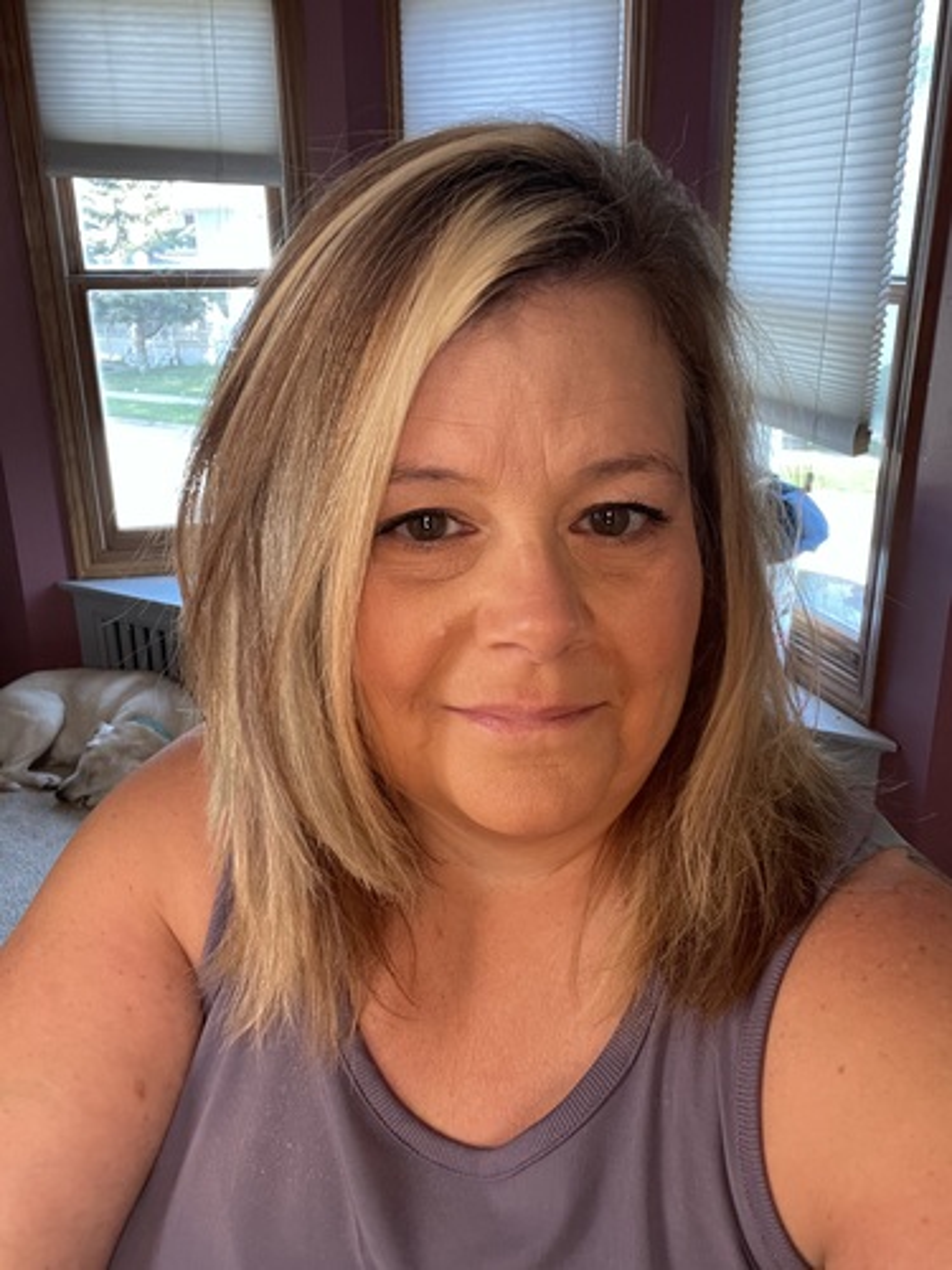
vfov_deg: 60.0
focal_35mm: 30
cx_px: 476
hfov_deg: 46.8
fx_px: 1100
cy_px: 635
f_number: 2.2
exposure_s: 1/60
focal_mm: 2.71
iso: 200
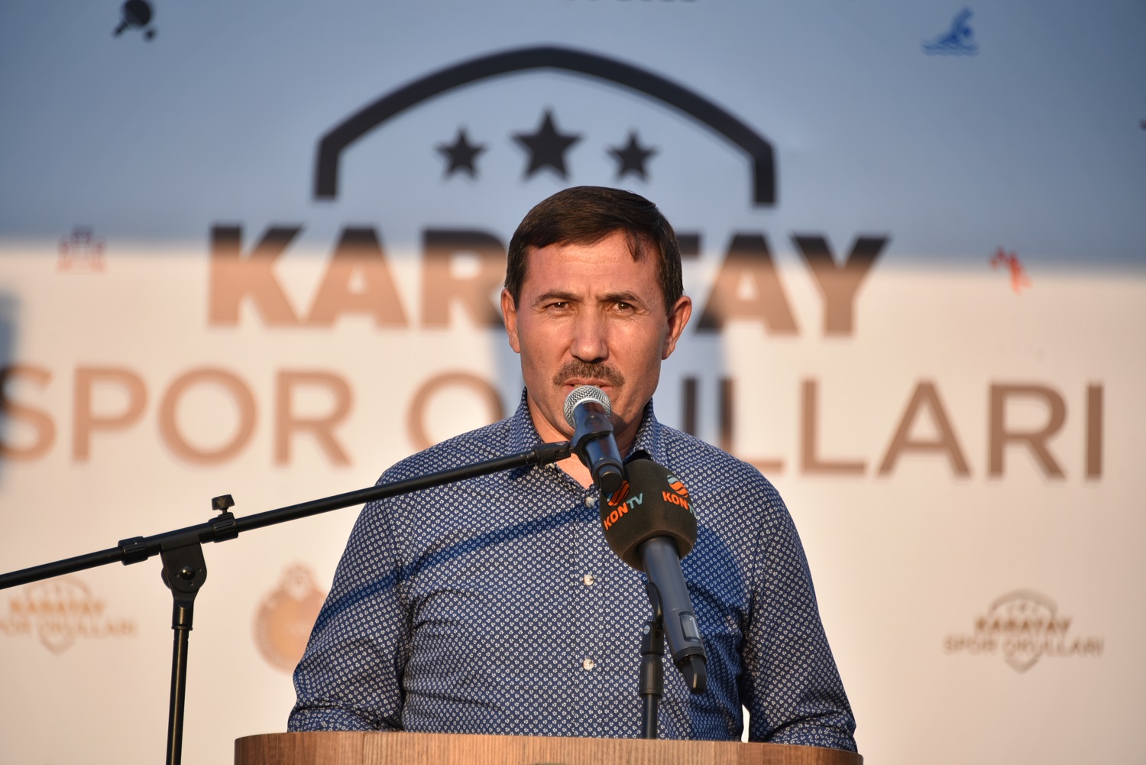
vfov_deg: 4.6
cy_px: 382
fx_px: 9552
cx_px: 573
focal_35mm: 300
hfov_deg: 6.9
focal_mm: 300
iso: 125
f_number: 5.6
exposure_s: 1/160
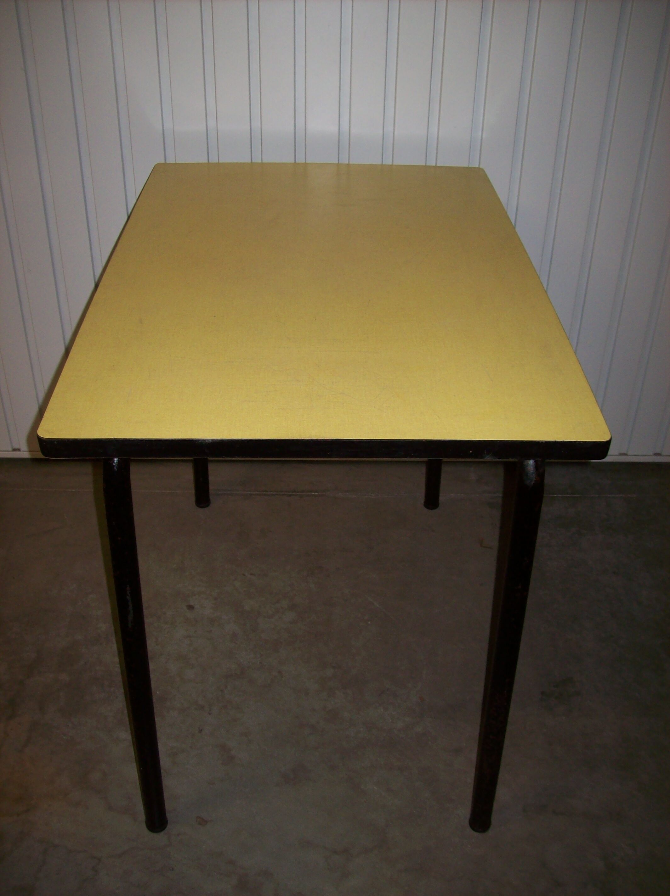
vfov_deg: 51.4
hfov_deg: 39.6
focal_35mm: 36
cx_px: 335
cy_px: 448
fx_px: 931
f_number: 2.7
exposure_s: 1/64
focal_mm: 6
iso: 80
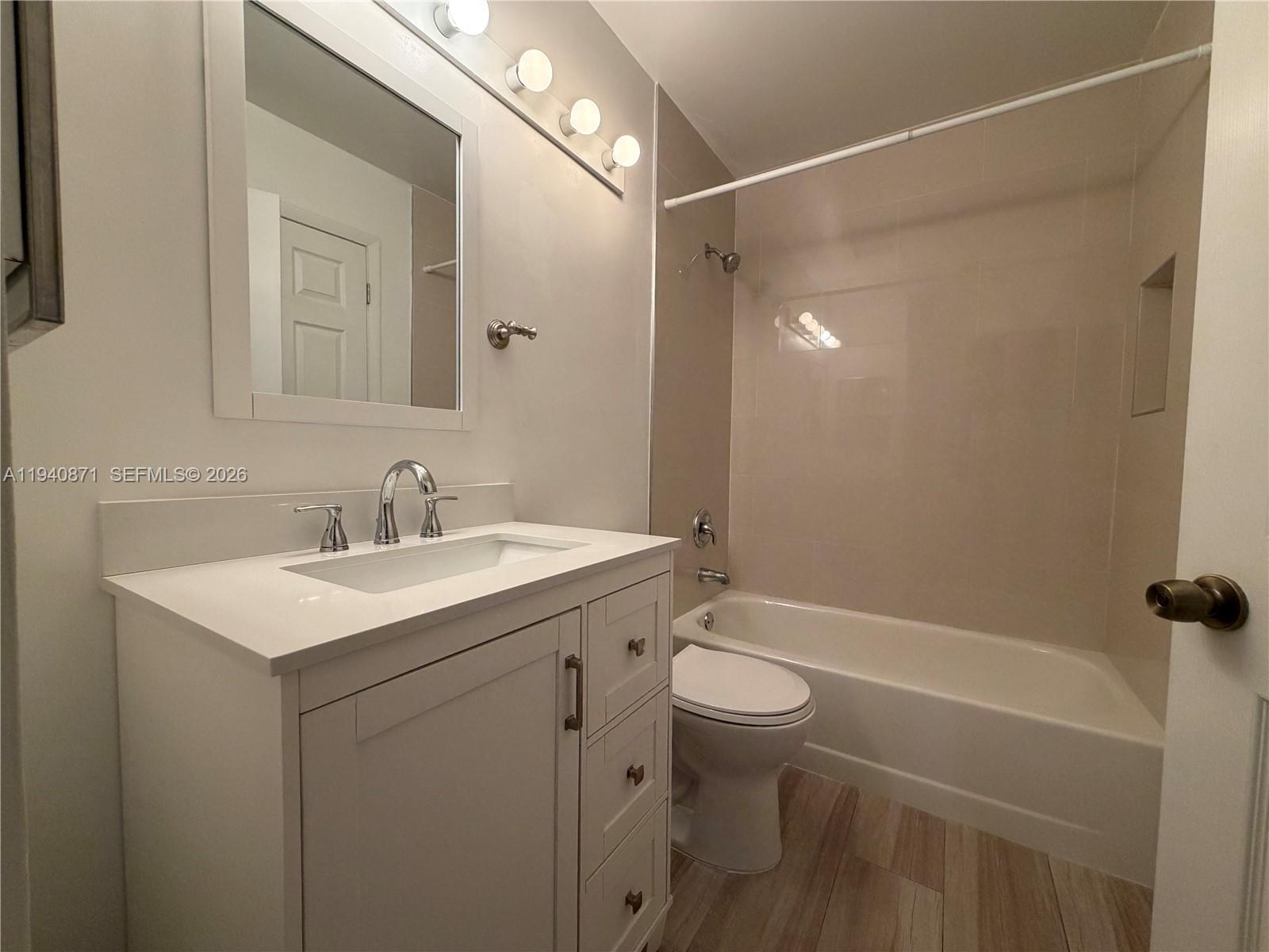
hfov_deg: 102.1
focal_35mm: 14
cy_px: 476
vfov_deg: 85.7
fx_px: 513
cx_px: 634
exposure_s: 1/120
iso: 320
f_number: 2.2
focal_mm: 2.22
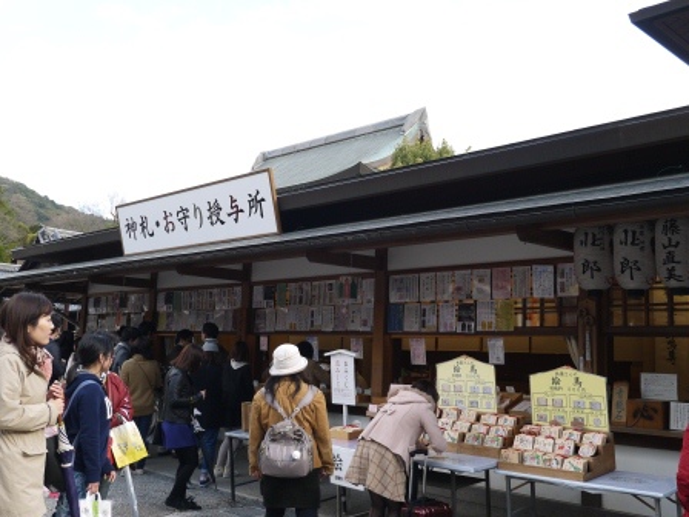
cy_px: 258
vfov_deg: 37.7
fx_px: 756
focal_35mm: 38
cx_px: 344
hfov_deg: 49.0
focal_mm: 19
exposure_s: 1/160
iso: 160
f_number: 5
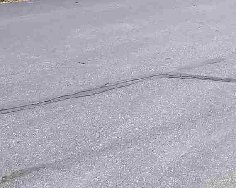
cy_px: -54
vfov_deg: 11.0
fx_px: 957
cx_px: 196
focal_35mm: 137
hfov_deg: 14.0
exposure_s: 1/277
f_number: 1.7
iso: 50
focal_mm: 4.25
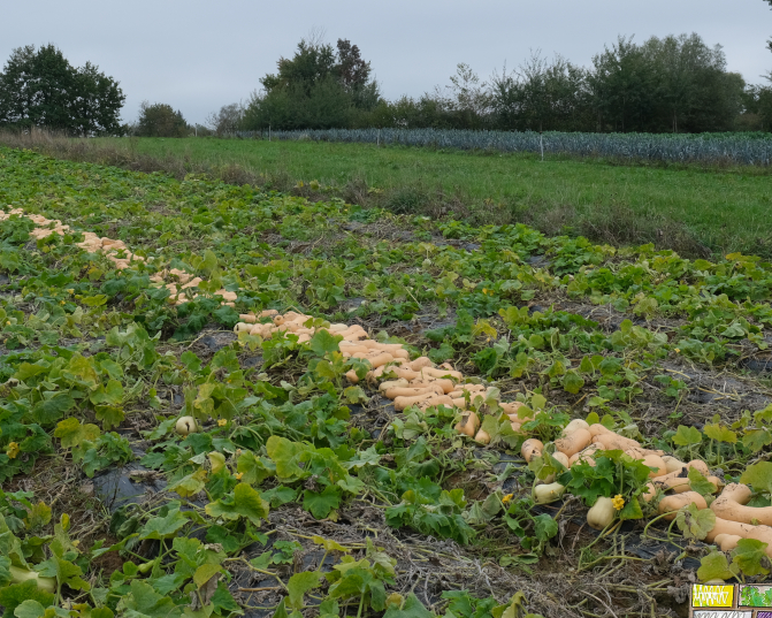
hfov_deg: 35.9
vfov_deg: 29.0
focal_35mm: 52
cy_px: 214
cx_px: 338
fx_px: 1188
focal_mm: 20.5
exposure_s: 1/340
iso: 320
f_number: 8
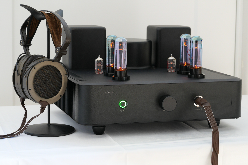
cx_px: 124
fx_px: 620
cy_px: 82
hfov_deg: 22.6
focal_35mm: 90
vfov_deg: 15.2
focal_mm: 90
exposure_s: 25
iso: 100
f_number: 9
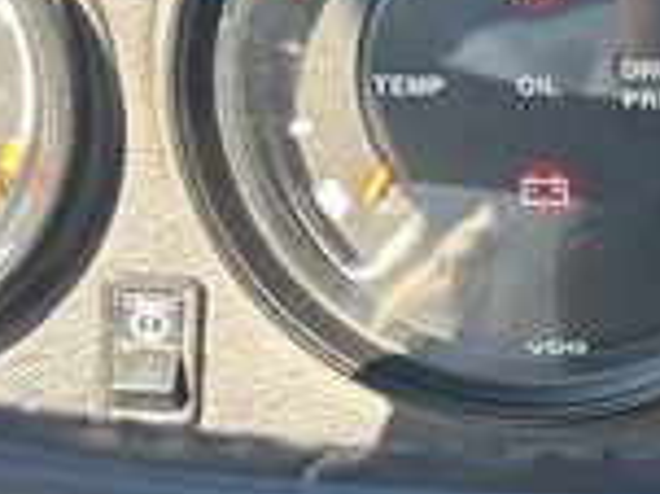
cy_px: 319
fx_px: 2515
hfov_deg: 12.8
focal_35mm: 132
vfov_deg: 11.2
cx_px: 1372
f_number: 1.5
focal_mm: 5.7
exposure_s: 1/145
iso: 64
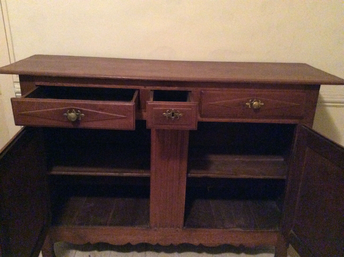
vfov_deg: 44.1
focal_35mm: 32
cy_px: 128
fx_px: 318
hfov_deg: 56.9
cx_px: 172
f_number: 2.4
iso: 800
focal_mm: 3.3
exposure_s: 1/17
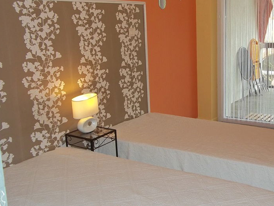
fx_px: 372
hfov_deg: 40.0
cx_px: 178
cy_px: 108
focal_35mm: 47
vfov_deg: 30.9
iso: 80
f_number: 2.9
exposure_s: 1/30
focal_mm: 5.7
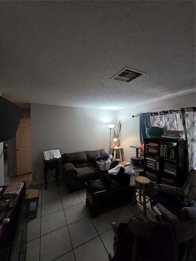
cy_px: 130
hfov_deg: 89.9
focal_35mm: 13
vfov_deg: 106.2
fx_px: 98
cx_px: 98
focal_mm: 2.2
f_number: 1.9
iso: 800
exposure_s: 1/60
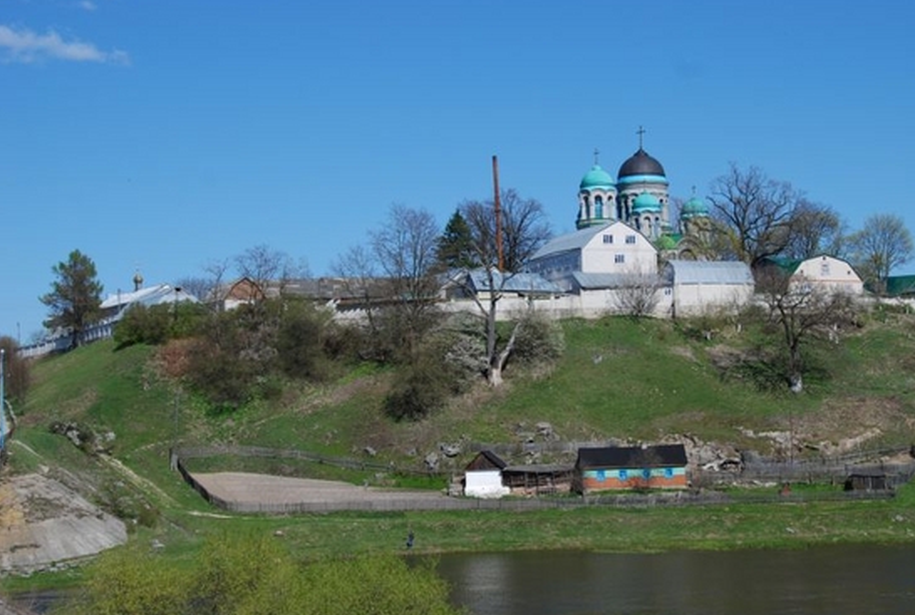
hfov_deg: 32.4
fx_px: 1569
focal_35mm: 62
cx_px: 533
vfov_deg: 22.2
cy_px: 345
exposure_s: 1/320
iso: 100
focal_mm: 35
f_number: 9
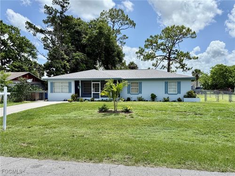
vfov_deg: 56.7
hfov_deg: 71.7
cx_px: 118
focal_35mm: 24
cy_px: 88
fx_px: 163
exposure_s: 1/4167
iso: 80
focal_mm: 6.76
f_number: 1.78
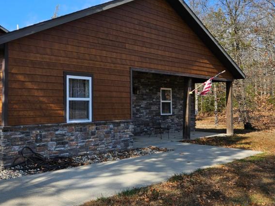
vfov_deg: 36.8
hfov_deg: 46.0
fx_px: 310
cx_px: 65
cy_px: 90
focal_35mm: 39
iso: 32
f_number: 1.8
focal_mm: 5.4
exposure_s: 1/1517
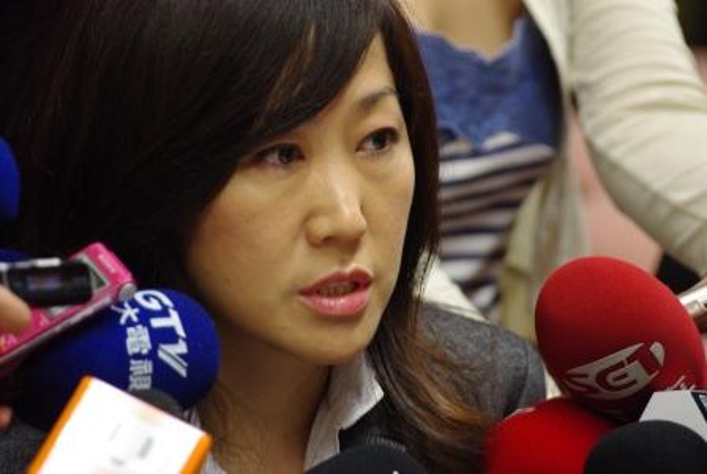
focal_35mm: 375
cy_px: 237
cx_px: 354
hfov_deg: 5.5
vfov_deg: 3.7
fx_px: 7374
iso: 800
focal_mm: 250
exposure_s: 1/60
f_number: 4
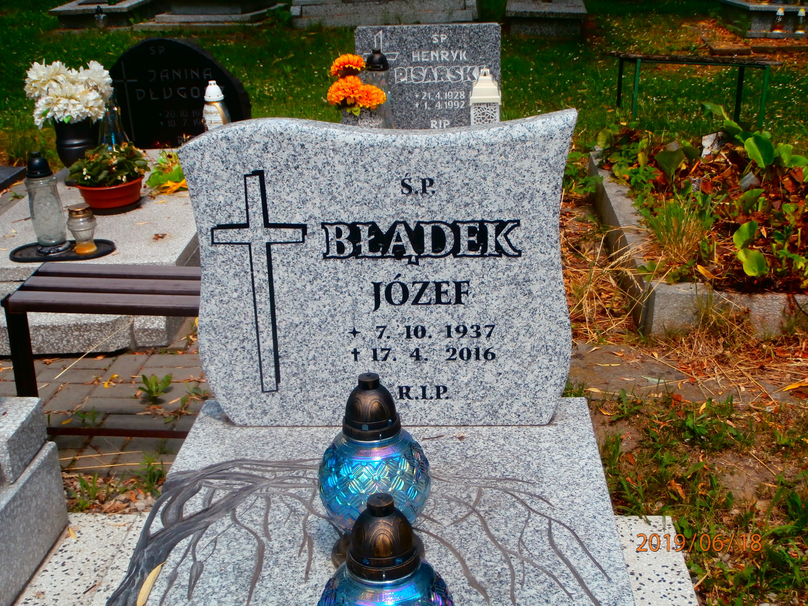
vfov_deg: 30.9
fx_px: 1097
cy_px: 303
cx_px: 404
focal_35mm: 47
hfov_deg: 40.4
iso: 100
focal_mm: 8.29
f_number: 4.2
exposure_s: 1/500
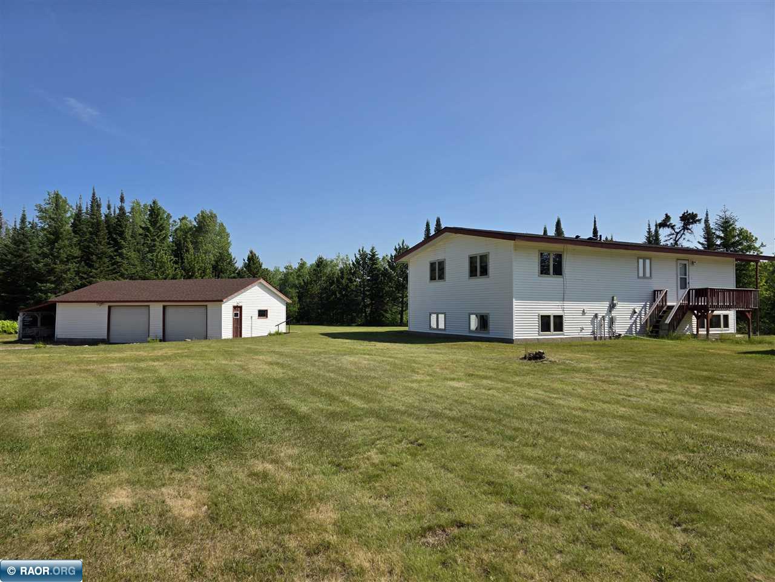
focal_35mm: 23
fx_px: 515
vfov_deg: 58.9
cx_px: 388
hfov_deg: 73.9
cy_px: 291
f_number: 1.7
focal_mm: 6.3
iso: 80
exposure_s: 1/6809
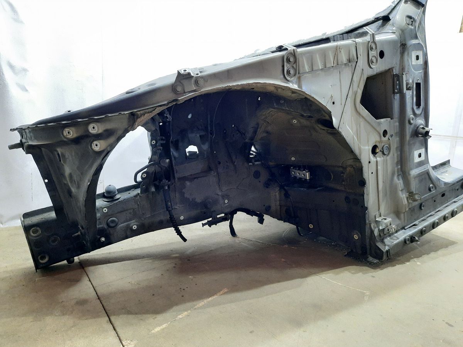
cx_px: 232
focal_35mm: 25
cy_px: 174
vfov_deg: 54.9
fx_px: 334
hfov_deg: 69.4
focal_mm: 4.6
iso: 640
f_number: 2
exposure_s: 1/25
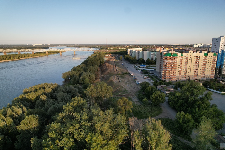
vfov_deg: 57.2
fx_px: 137
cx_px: 112
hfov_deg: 78.6
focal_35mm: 22
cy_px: 75
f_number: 2.8
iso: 110
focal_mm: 8.38
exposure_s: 1/160
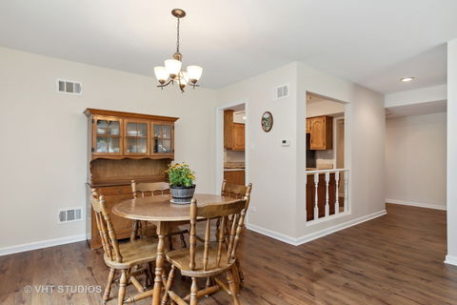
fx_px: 228
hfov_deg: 90.0
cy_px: 152
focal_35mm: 18
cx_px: 228
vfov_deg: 67.4
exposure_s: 1/5
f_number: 8
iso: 320
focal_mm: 12
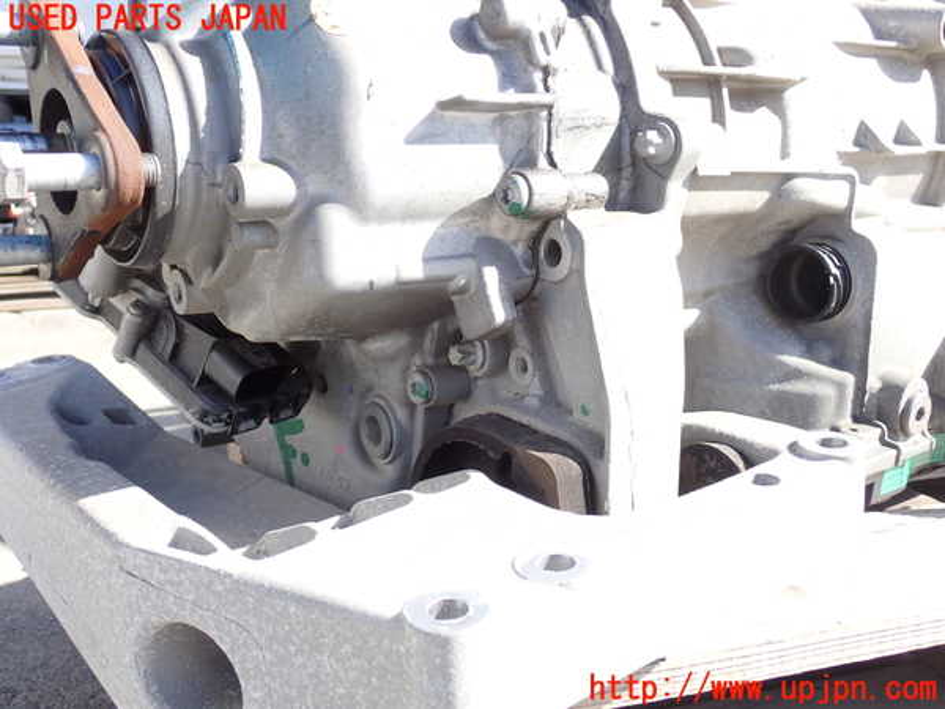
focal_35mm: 36
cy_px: 354
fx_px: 983
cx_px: 472
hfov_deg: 51.4
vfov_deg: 39.7
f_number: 3.5
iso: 100
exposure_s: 1/200
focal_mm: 6.37
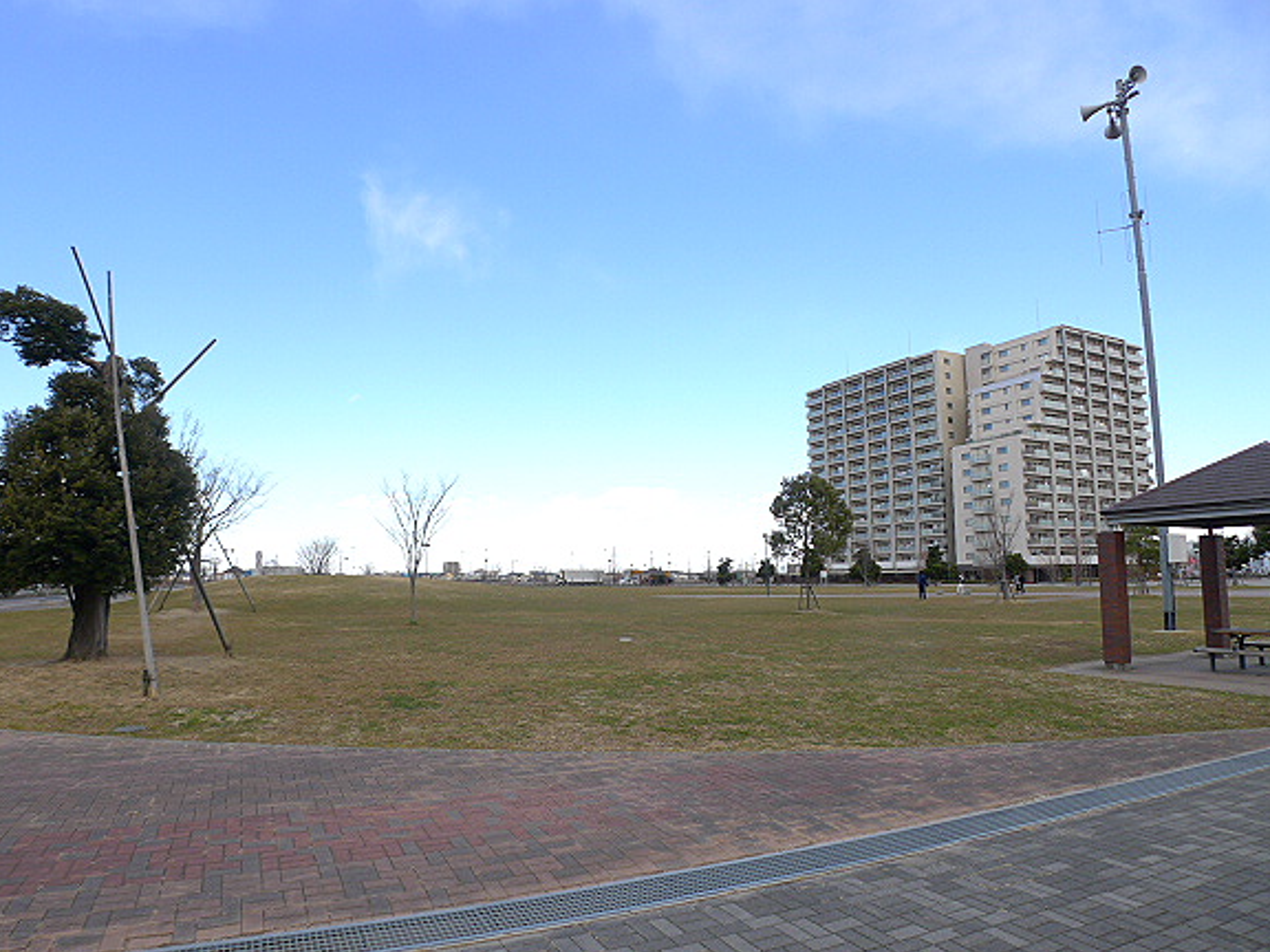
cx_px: 578
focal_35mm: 20
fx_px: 734
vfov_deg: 65.9
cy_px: 509
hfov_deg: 81.5
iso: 80
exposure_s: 1/400
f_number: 3.2
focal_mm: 3.9
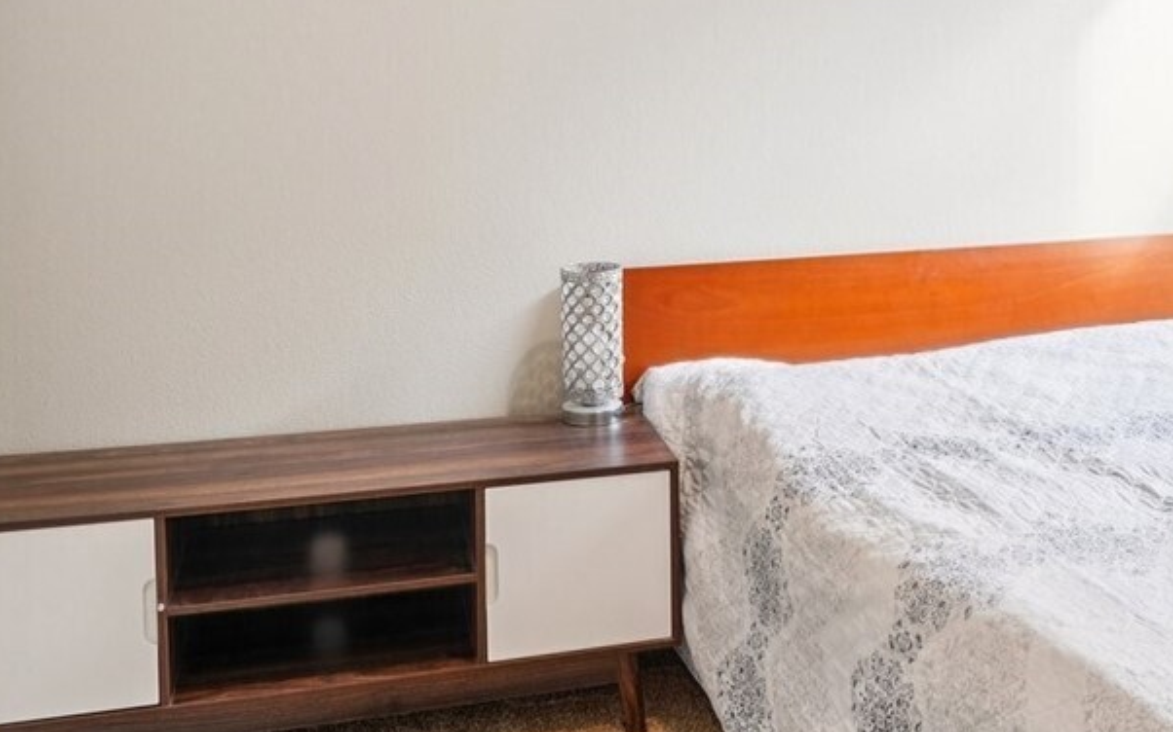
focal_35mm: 46
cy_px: 50
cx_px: 915
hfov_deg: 41.9
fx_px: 1470
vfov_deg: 26.9
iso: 400
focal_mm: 16
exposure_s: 1/40
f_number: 8
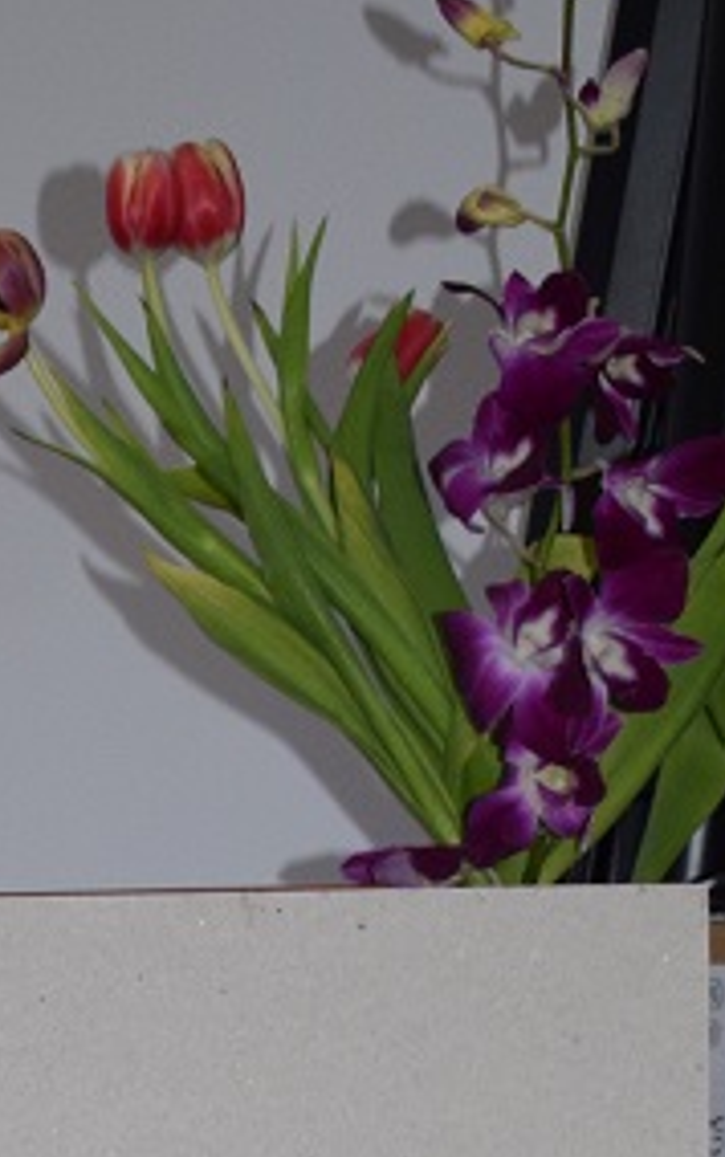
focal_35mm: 200
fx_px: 6315
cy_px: 1878
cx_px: -684
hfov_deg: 6.4
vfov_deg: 10.0
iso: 800
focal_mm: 31
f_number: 4.5
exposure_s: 1/80
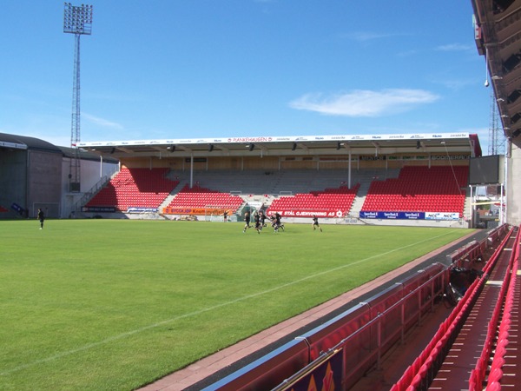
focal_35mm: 43
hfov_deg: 43.9
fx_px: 647
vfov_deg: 33.6
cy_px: 196
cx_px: 260
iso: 64
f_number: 4
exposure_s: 1/500
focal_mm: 7.1
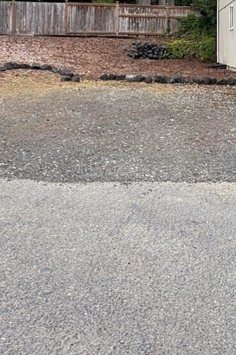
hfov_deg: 30.3
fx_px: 413
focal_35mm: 42
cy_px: 31
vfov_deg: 42.3
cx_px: 219
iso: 40
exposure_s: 1/263
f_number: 2.2
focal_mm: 2.22
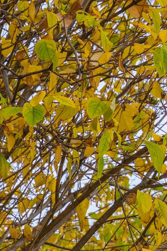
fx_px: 1272
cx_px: -175
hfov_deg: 7.2
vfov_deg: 10.9
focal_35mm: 183
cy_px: 356
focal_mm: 35
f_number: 5.6
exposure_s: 1/640
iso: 320
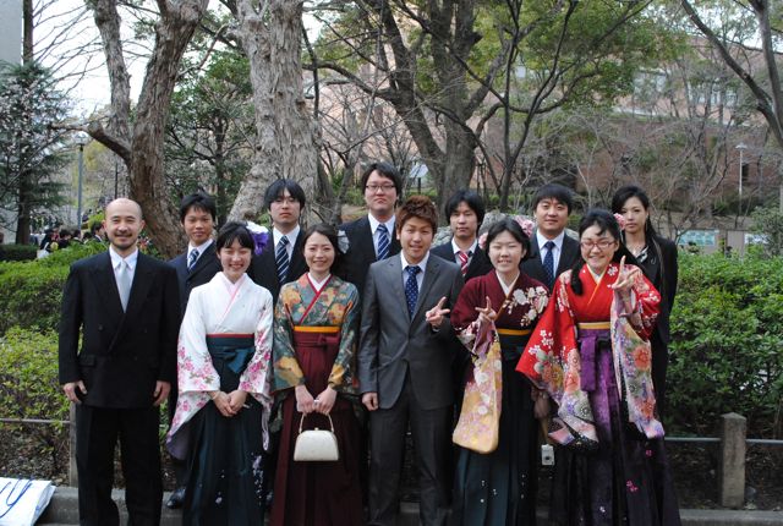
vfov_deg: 32.1
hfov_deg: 46.3
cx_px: 392
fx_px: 916
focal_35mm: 42
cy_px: 263
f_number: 8
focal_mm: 28
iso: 800
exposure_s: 1/250
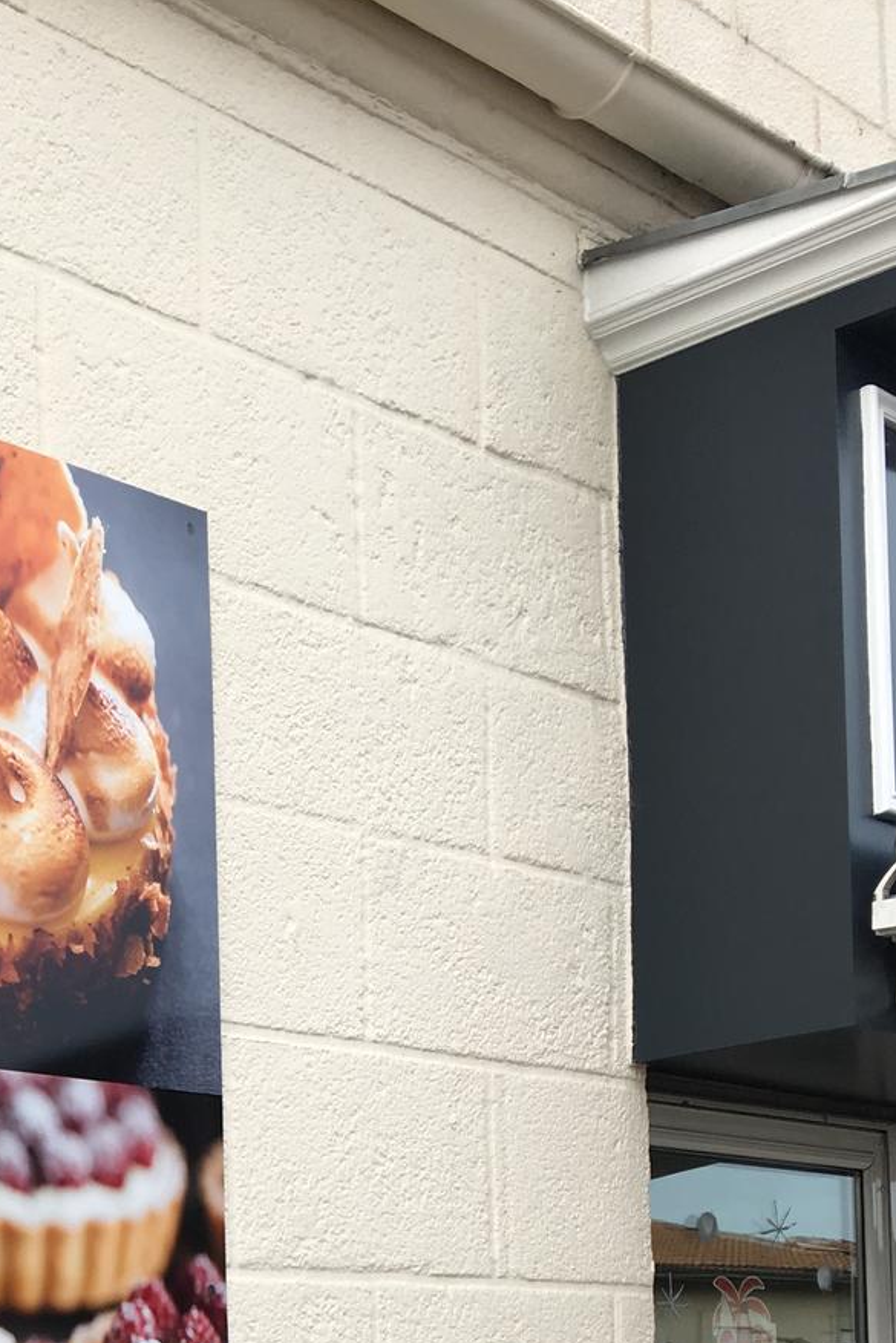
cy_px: 1462
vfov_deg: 27.9
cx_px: -158
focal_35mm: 66
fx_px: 2463
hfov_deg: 19.5
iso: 25
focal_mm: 4.15
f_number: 2.2
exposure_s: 1/140
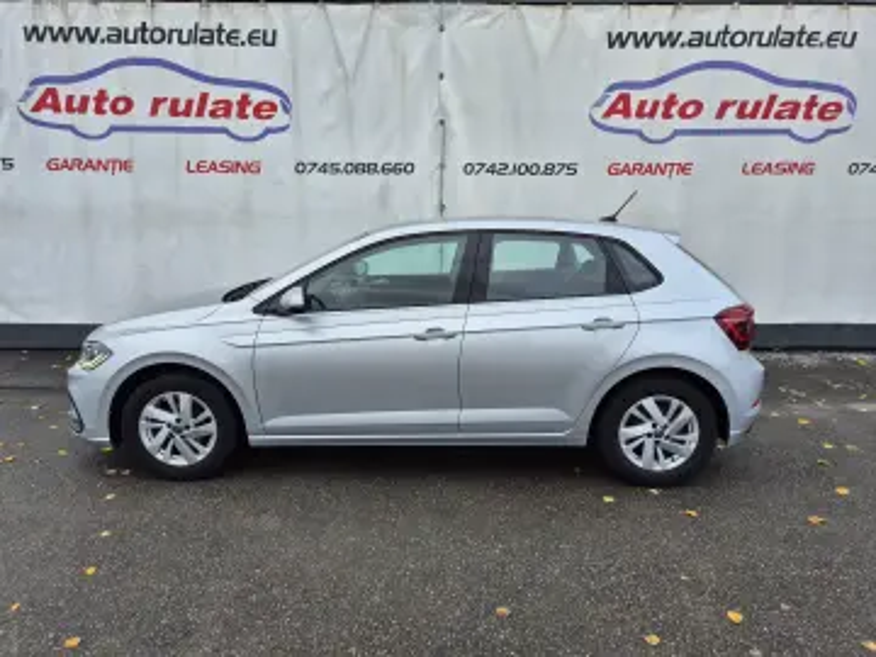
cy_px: 328
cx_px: 438
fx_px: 582
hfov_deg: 73.9
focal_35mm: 23
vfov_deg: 58.9
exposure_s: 1/460
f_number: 1.8
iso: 25
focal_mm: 5.4
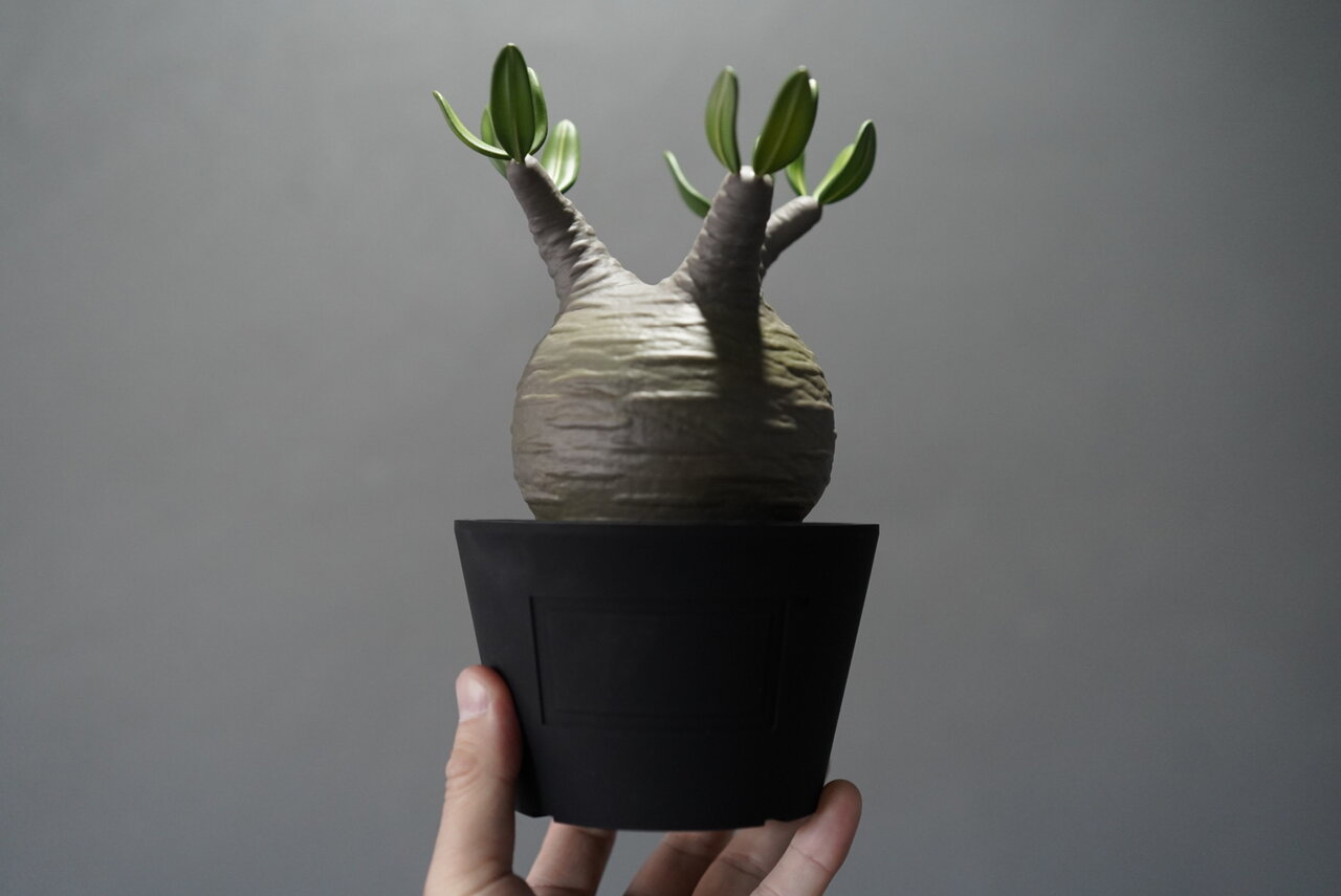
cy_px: 448
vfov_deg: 33.4
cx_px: 670
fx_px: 1491
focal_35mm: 40
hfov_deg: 48.4
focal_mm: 40
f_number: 2
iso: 2500
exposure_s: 1/160
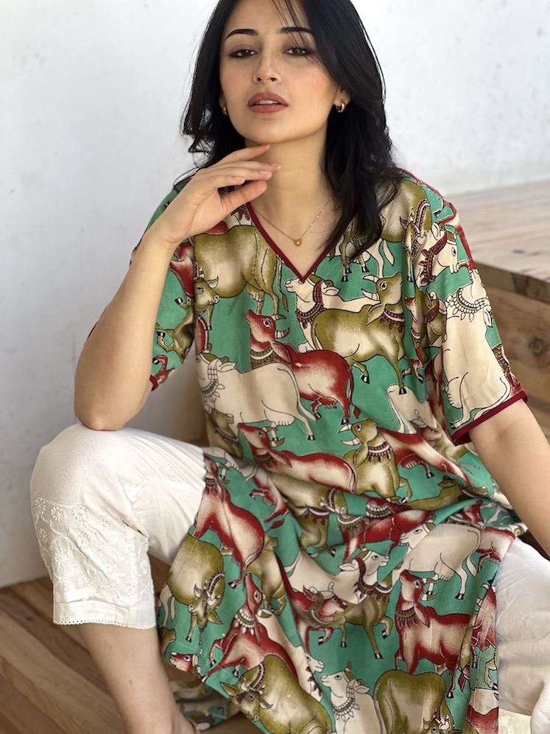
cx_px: 275
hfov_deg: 19.1
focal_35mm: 77
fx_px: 1631
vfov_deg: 25.3
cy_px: 367
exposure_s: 1/121
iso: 125
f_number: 2.8
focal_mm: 9
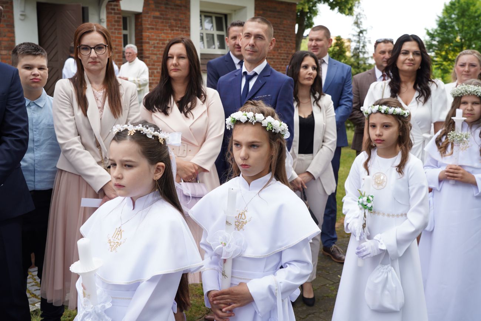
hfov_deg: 49.5
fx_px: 521
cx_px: 240
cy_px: 160
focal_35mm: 39
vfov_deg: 34.2
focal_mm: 39
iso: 100
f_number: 6.3
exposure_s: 1/100
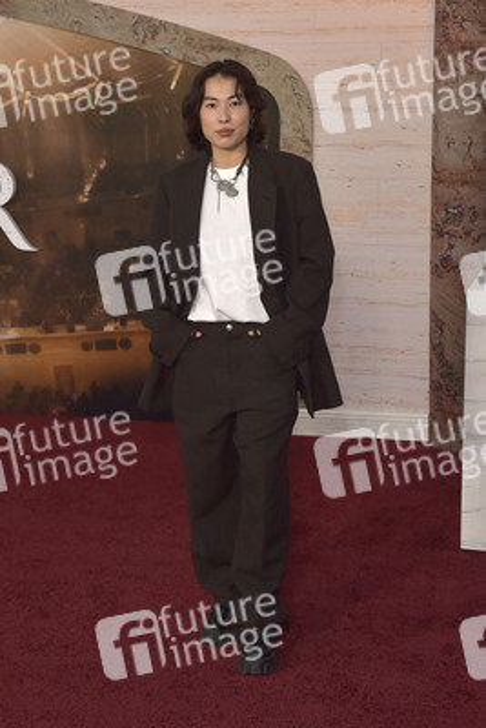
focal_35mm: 52
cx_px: 243
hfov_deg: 26.0
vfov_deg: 38.2
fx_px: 1052
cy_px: 364
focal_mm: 52
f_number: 6.3
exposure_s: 1/250
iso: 800
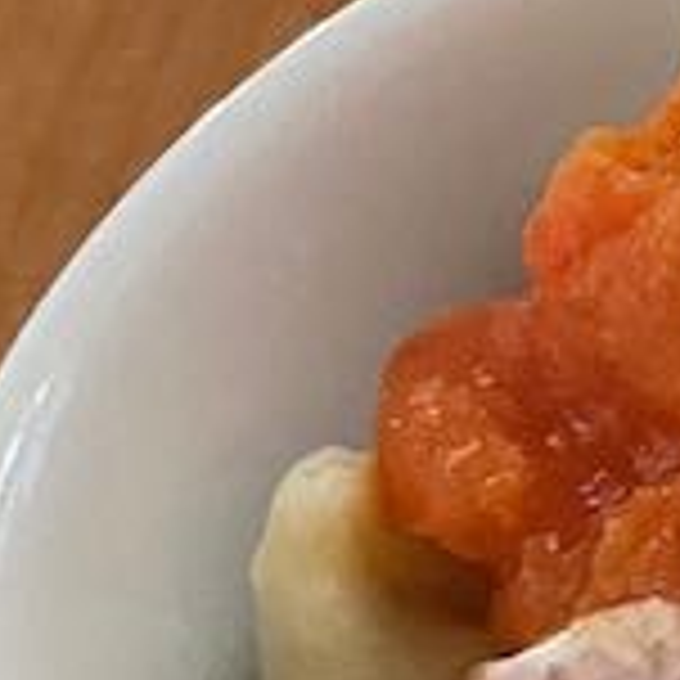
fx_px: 4334
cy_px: 770
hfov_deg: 7.9
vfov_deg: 8.9
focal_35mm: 195
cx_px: 1963
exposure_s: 1/33
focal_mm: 4.2
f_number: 1.6
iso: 500
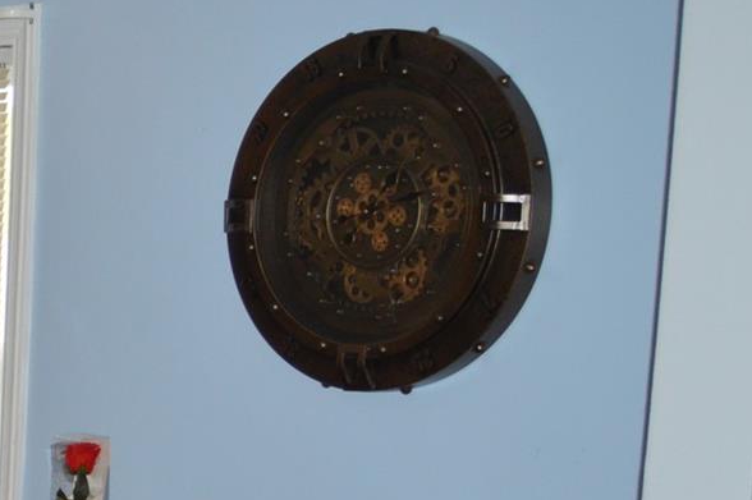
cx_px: -482
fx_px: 1962
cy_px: 579
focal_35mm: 94
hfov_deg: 18.4
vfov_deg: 14.1
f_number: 3.5
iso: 450
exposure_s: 1/60
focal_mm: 18
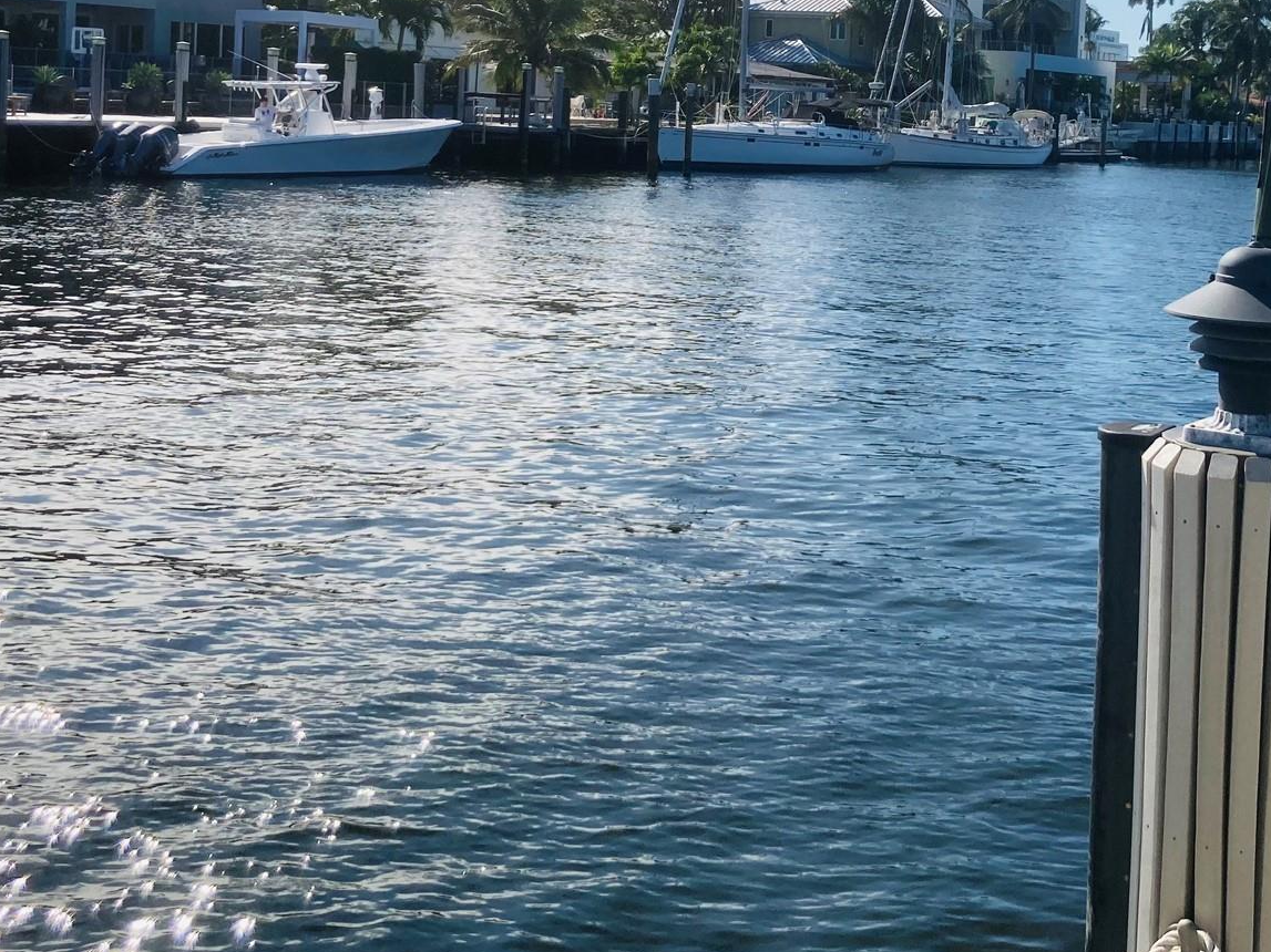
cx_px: 883
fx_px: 1836
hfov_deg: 37.6
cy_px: 224
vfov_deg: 28.6
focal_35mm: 50
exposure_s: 1/4000
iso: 20
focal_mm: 3.99
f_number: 1.8
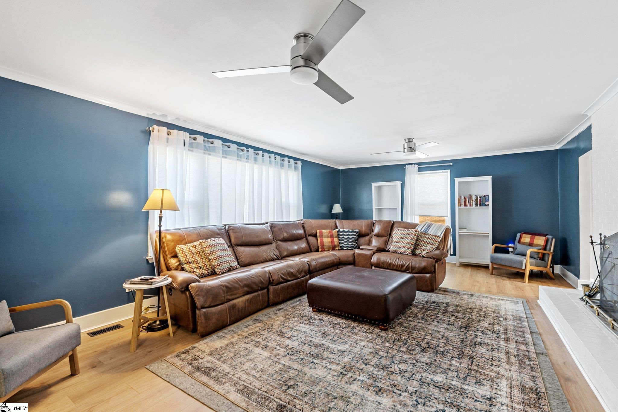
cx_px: 309
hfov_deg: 96.7
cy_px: 206
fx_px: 275
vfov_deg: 73.7
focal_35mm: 16
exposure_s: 1/4
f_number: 9
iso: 250
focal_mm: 16
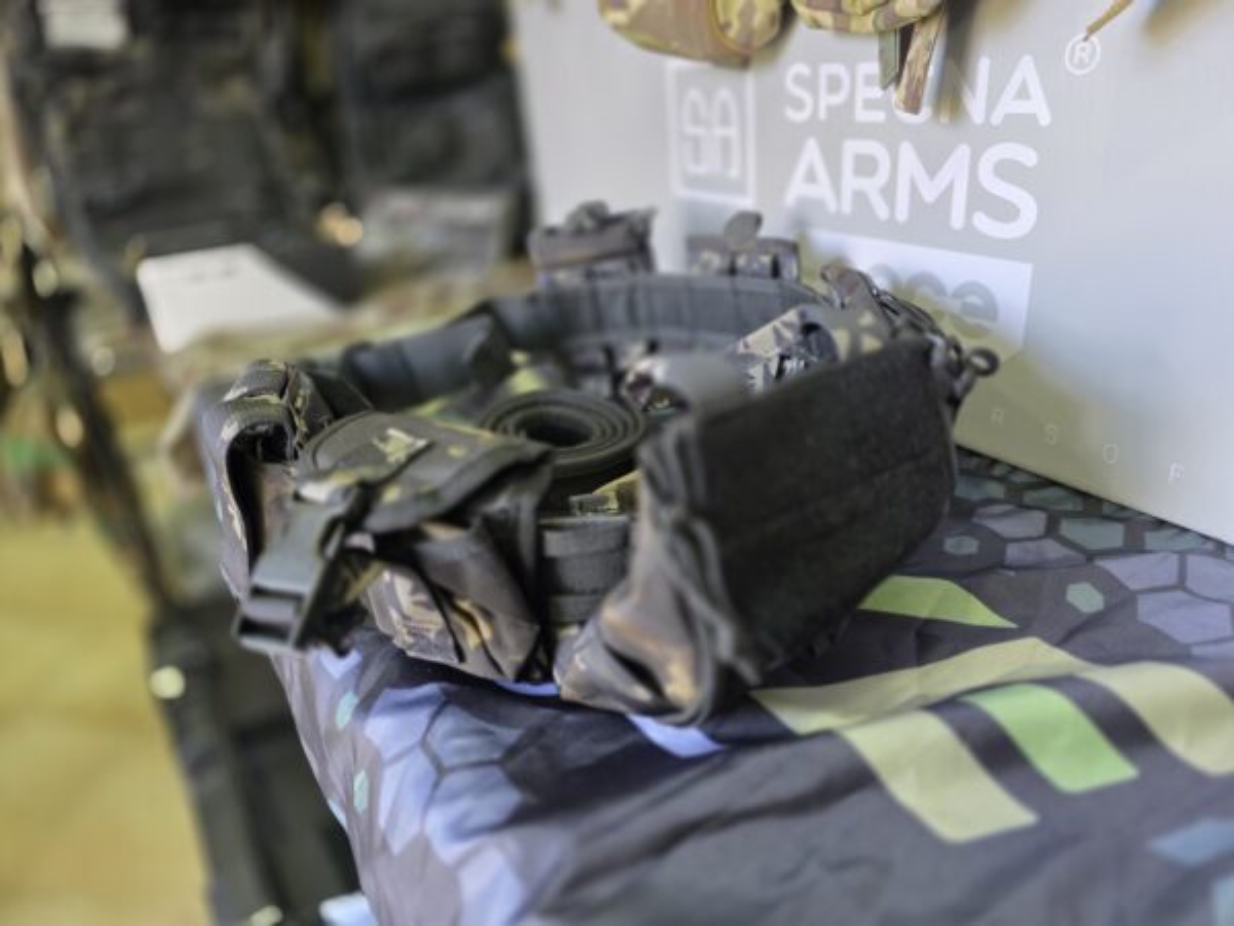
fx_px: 820
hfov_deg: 73.9
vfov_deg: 58.9
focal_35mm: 23
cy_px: 463
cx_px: 617
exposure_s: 1/100
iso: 400
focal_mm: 6.3
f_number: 1.7
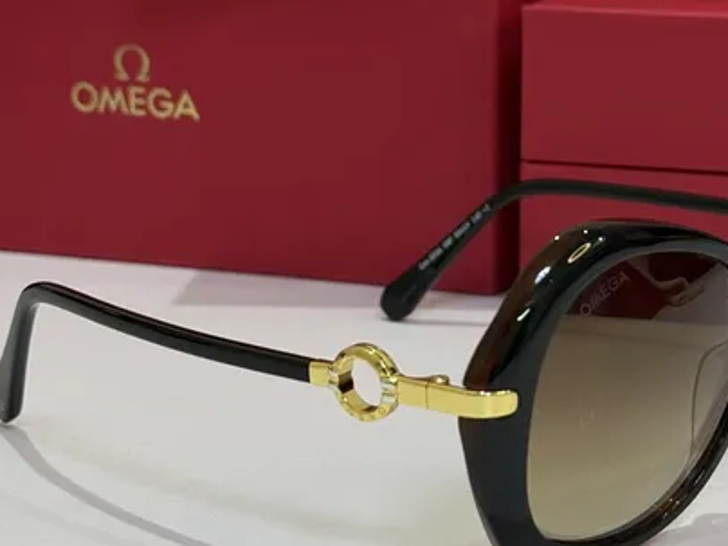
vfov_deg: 19.4
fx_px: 1598
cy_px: 303
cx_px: 546
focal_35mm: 76
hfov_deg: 25.4
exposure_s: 1/50
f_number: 1.78
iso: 80
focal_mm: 6.76
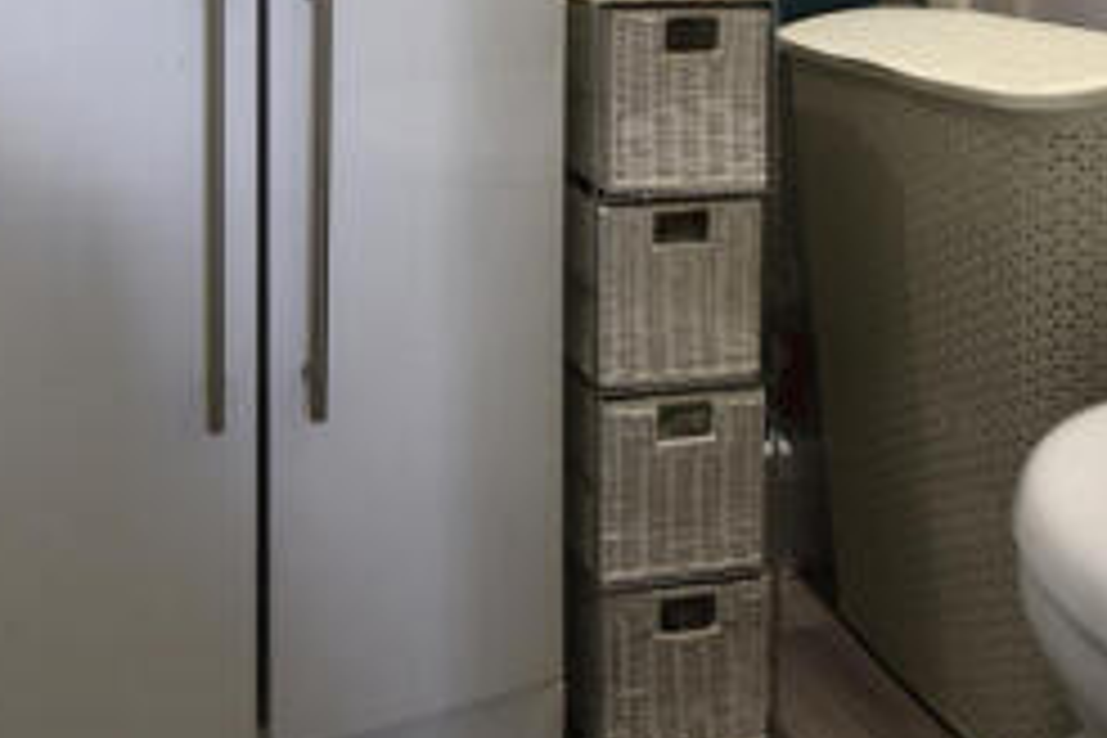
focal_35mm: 40
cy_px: -196
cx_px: 362
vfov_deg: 28.2
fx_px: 1230
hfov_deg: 47.6
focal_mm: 10
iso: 125
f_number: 3.5
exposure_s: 1/20
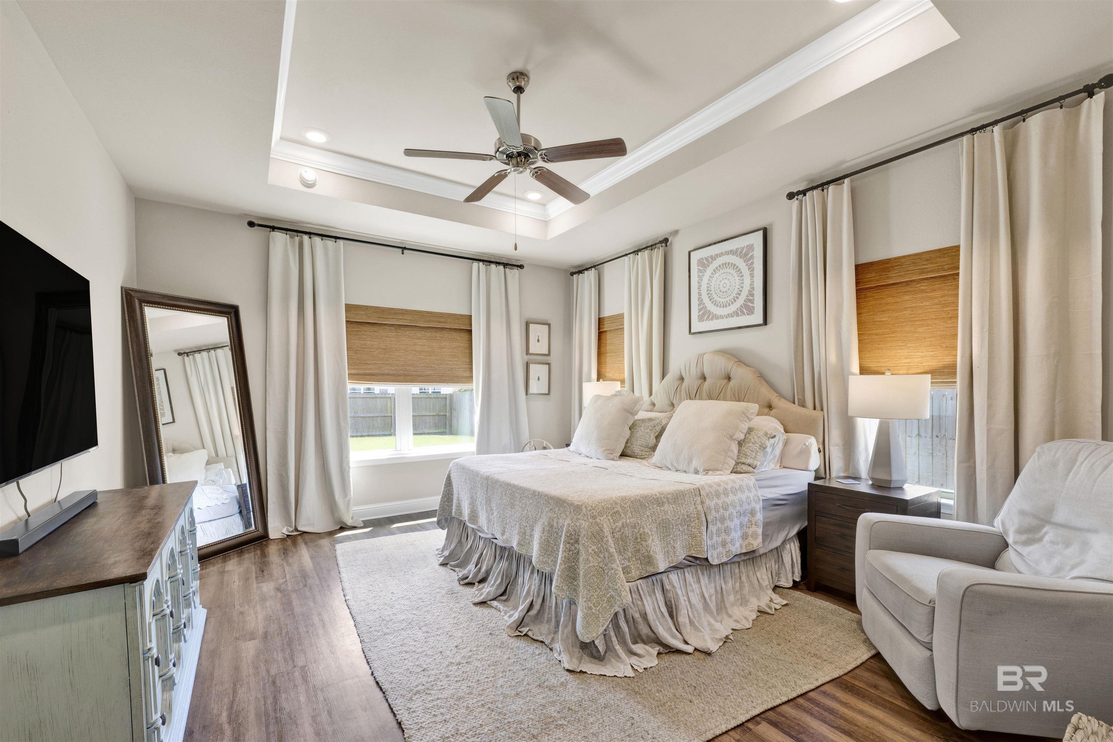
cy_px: 371
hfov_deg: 102.3
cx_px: 556
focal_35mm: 14
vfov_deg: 79.2
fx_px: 448
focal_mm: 14.5
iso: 400
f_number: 11
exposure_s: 1/15
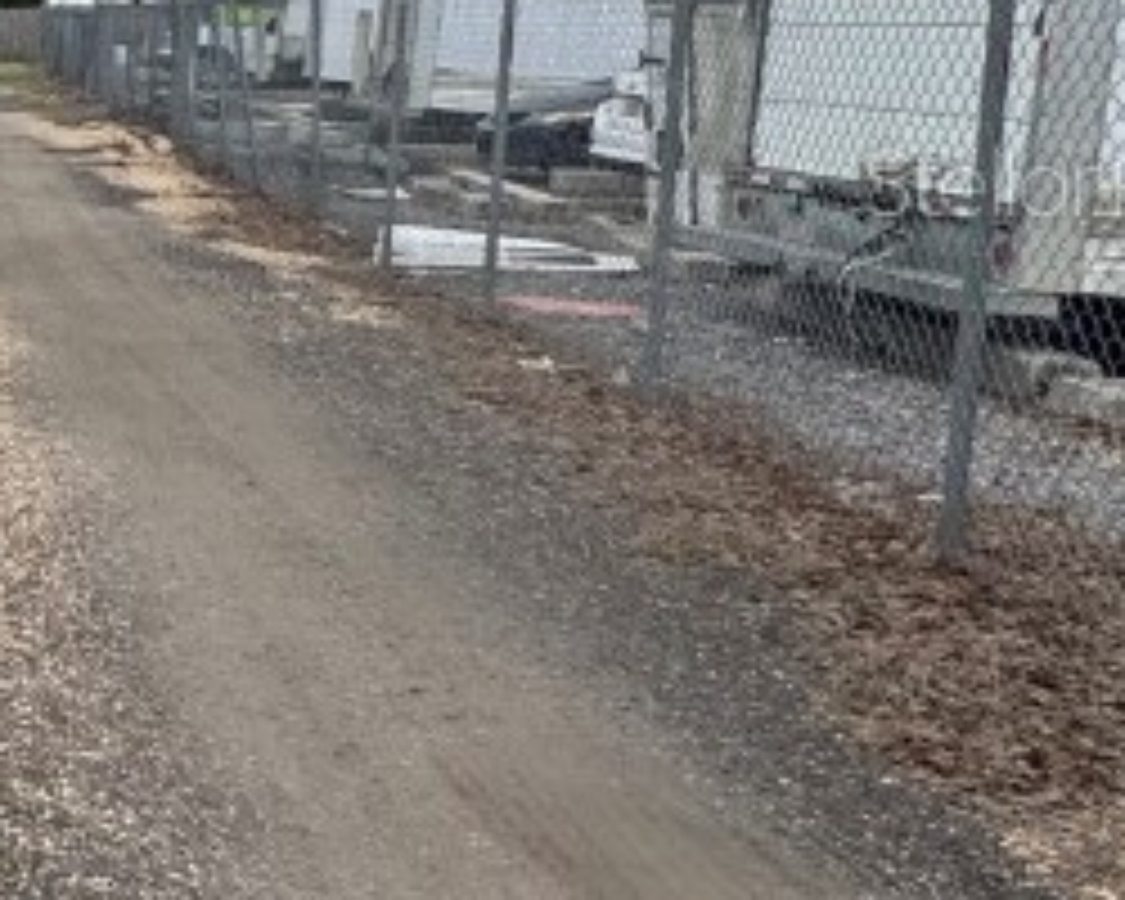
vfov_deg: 26.6
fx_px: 1865
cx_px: -1017
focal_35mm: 56
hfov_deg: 20.4
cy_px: 180
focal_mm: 2.22
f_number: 2.2
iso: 50
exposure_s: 1/1277
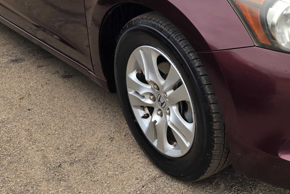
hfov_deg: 33.7
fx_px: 459
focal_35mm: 57
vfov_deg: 23.7
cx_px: 246
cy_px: 65
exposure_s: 1/180
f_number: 1.7
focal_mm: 6.3
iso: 12
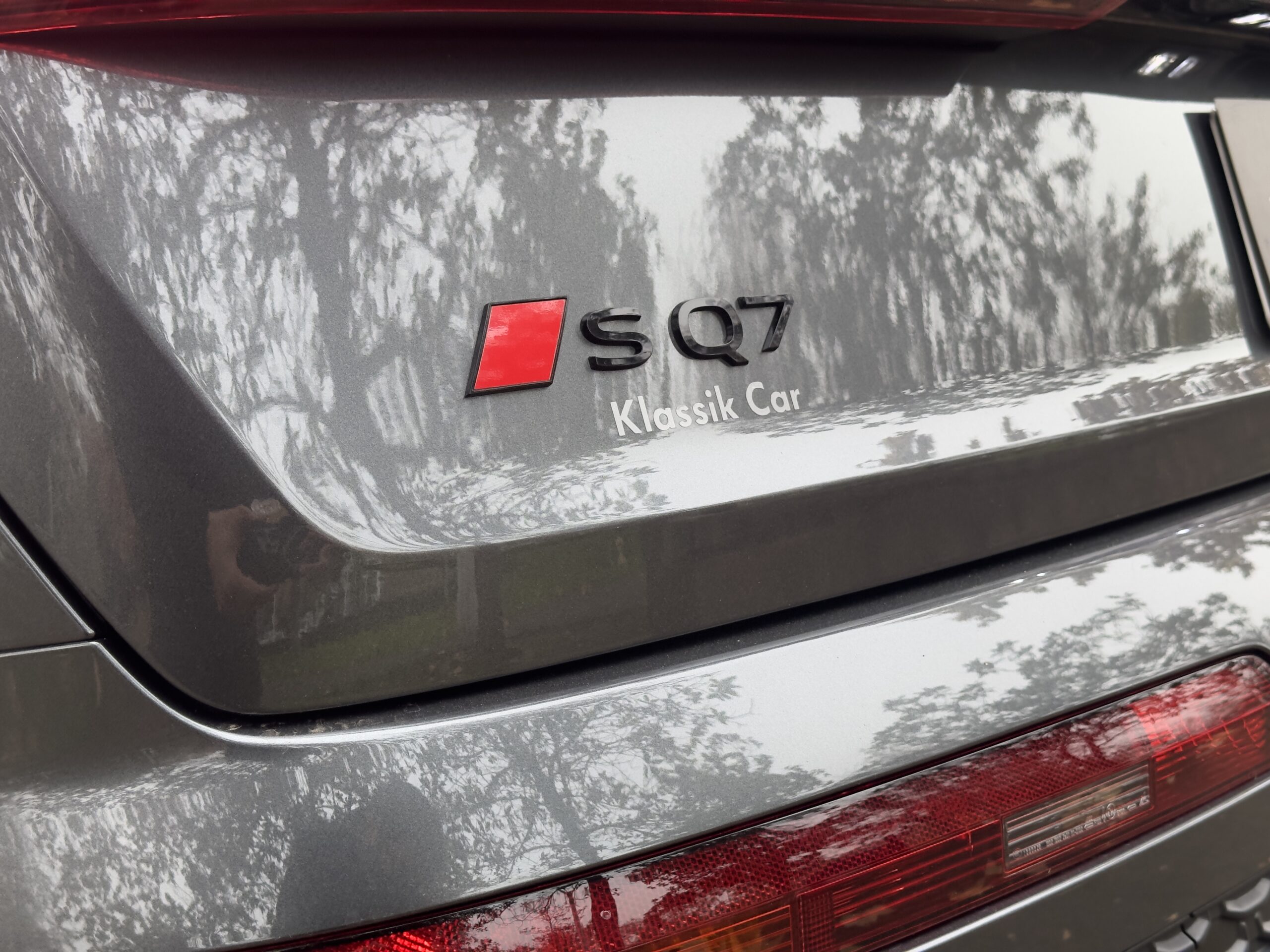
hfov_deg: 39.7
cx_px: 635
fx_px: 1761
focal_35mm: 48
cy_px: 476
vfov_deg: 30.3
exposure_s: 1/172
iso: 80
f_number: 1.78
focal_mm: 6.86
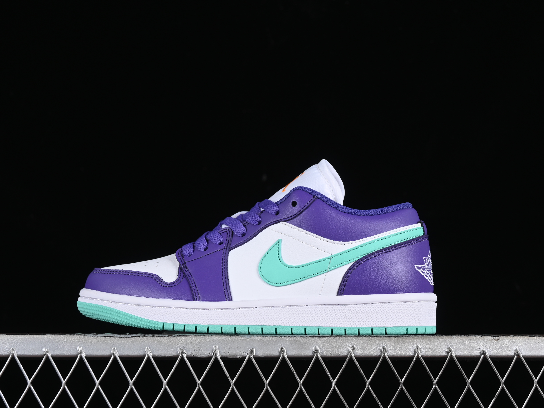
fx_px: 1289
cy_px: 204
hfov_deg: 23.8
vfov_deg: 18.0
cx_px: 265
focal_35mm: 82
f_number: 8
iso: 160
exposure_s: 1/80
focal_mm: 50
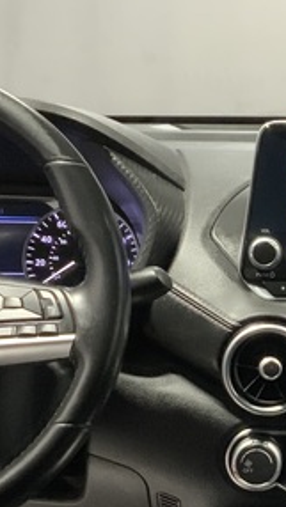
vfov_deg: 20.1
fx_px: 1428
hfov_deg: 11.2
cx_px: 366
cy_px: 365
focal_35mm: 106
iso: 125
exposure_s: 1/60
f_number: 1.8
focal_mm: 3
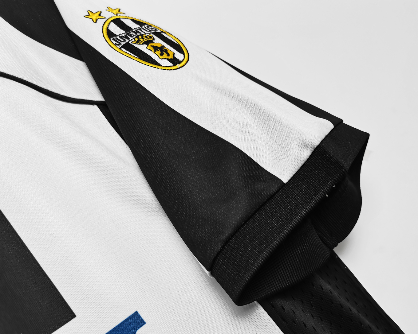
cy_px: 170
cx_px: 226
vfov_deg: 51.5
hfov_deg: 62.1
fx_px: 346
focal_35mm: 28
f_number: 1.8
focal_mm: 5.58
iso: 64
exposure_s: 1/99.9
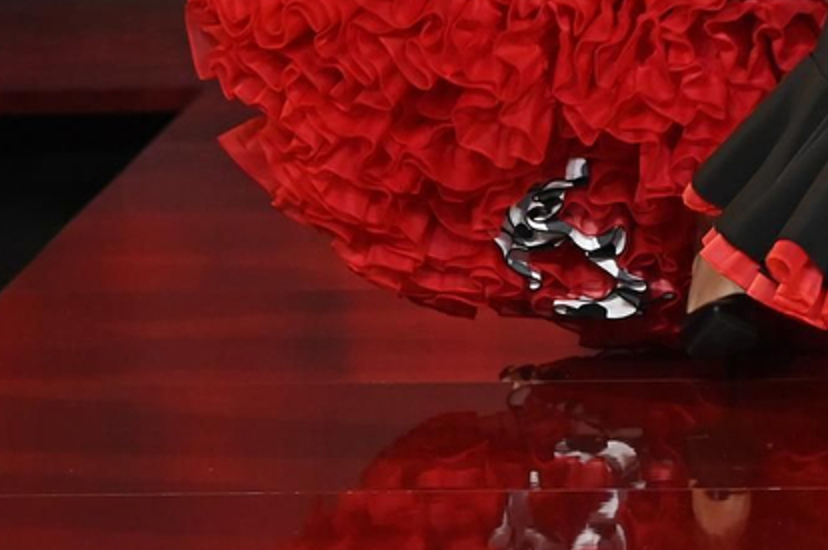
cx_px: 1150
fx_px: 10659
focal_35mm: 464
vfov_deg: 2.9
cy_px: -447
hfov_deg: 4.4
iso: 2000
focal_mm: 120
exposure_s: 1/320
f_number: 4.5
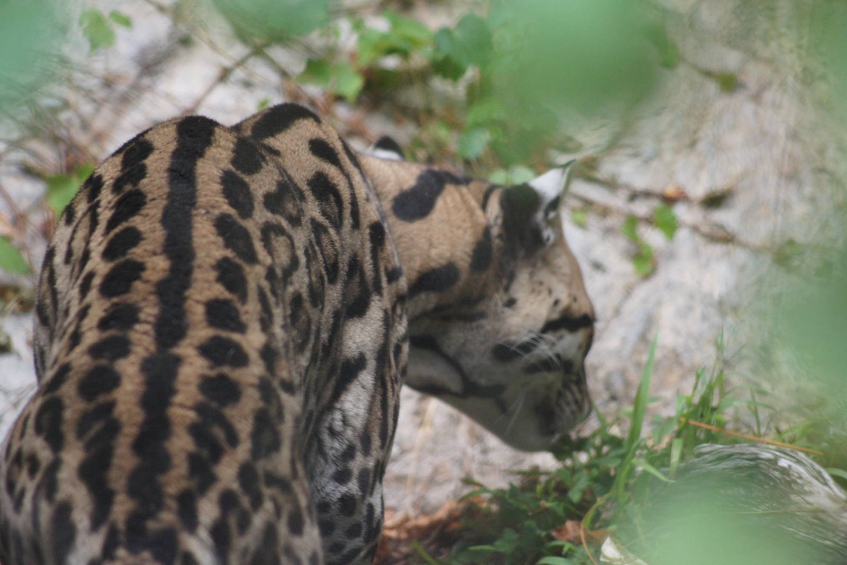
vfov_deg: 4.6
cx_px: 424
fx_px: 7058
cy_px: 282
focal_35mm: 300
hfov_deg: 6.9
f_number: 5.6
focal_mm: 200
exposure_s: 1/250
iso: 1600
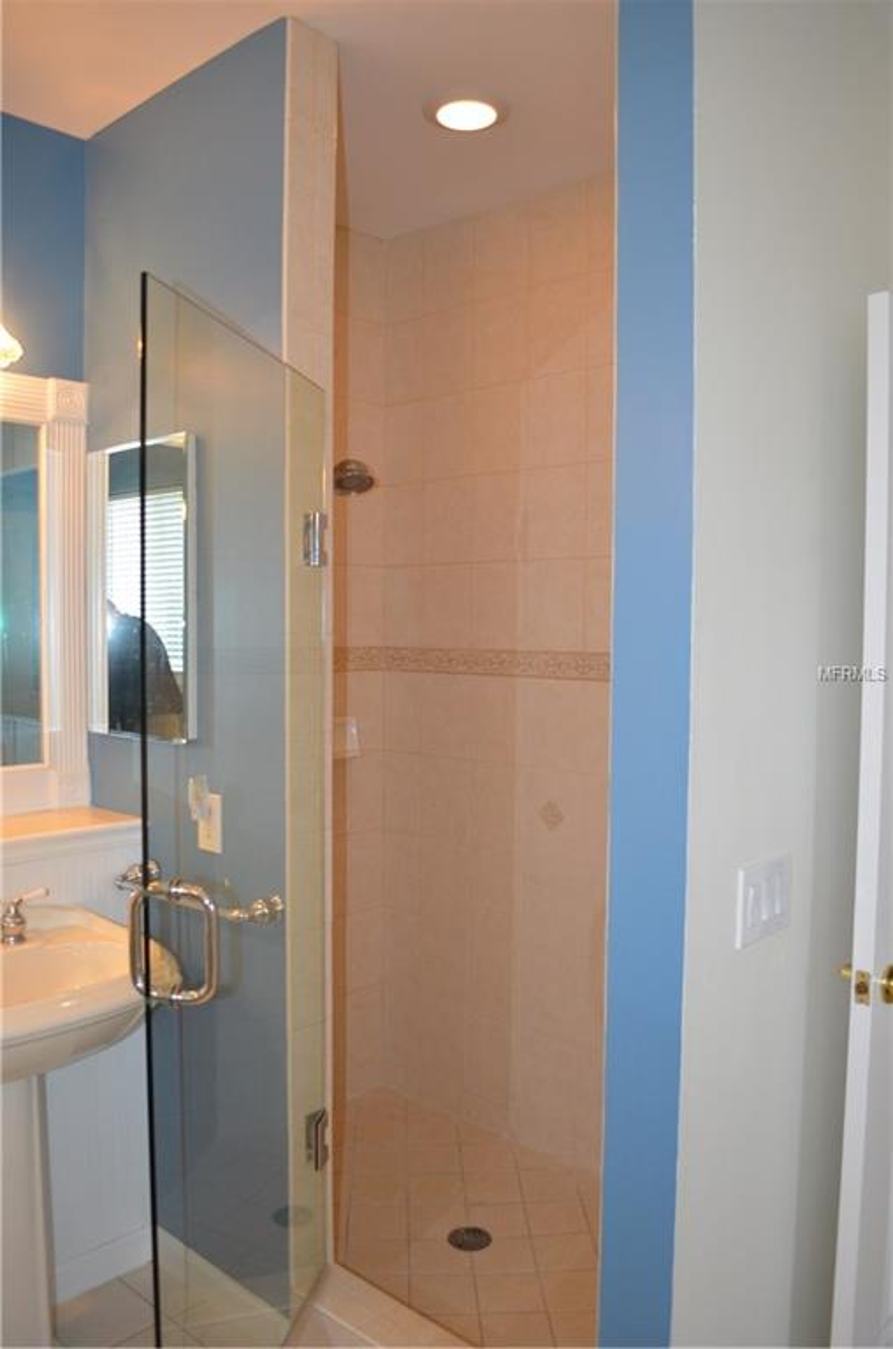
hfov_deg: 47.7
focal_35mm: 27
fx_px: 1010
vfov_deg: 67.5
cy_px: 674
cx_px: 446
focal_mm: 18
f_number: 3.5
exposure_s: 1/60
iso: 640
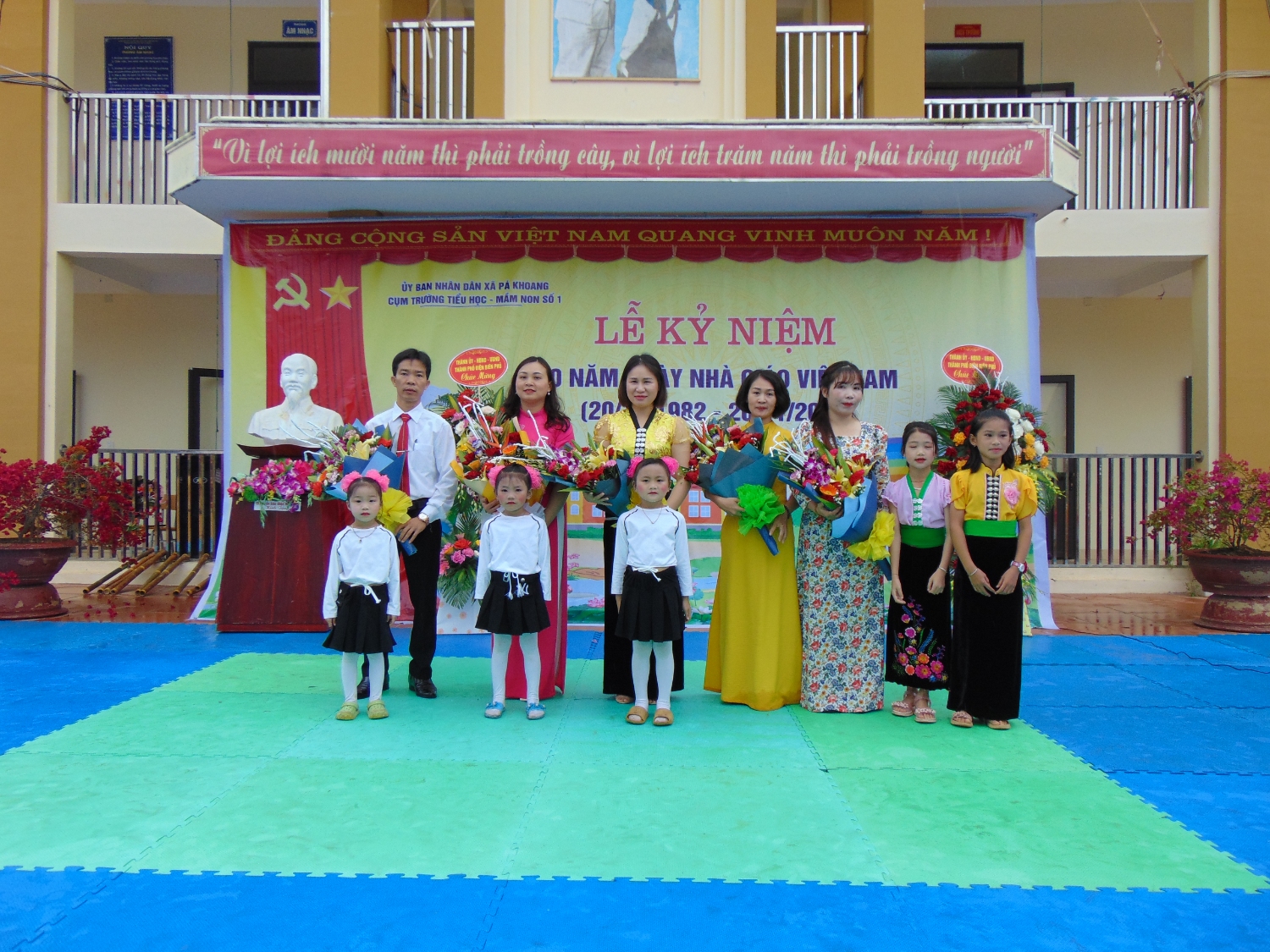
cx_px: 635
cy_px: 476
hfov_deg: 69.4
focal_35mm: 25
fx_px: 917
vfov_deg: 54.9
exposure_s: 1/250
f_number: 3
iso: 80
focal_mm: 4.5
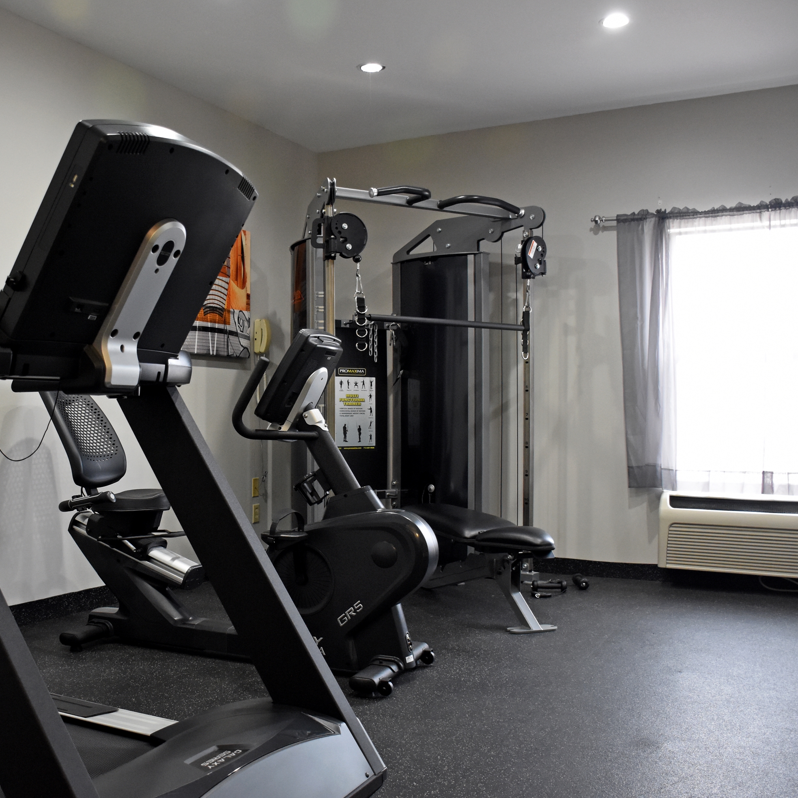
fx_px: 913
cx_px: 277
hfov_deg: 46.6
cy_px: 394
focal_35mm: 35
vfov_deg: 47.2
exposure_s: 1/50
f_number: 3.5
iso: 1600
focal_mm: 18
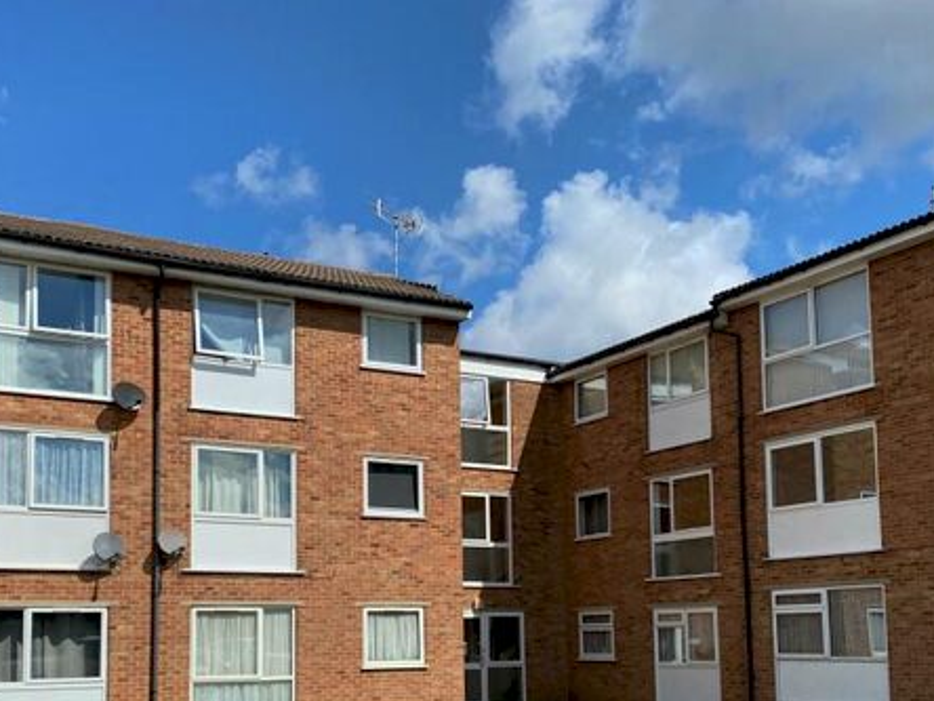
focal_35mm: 41
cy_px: 548
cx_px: 419
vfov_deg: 34.2
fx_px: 1106
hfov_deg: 45.7
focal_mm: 4.25
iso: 32
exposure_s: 1/3610
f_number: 1.8
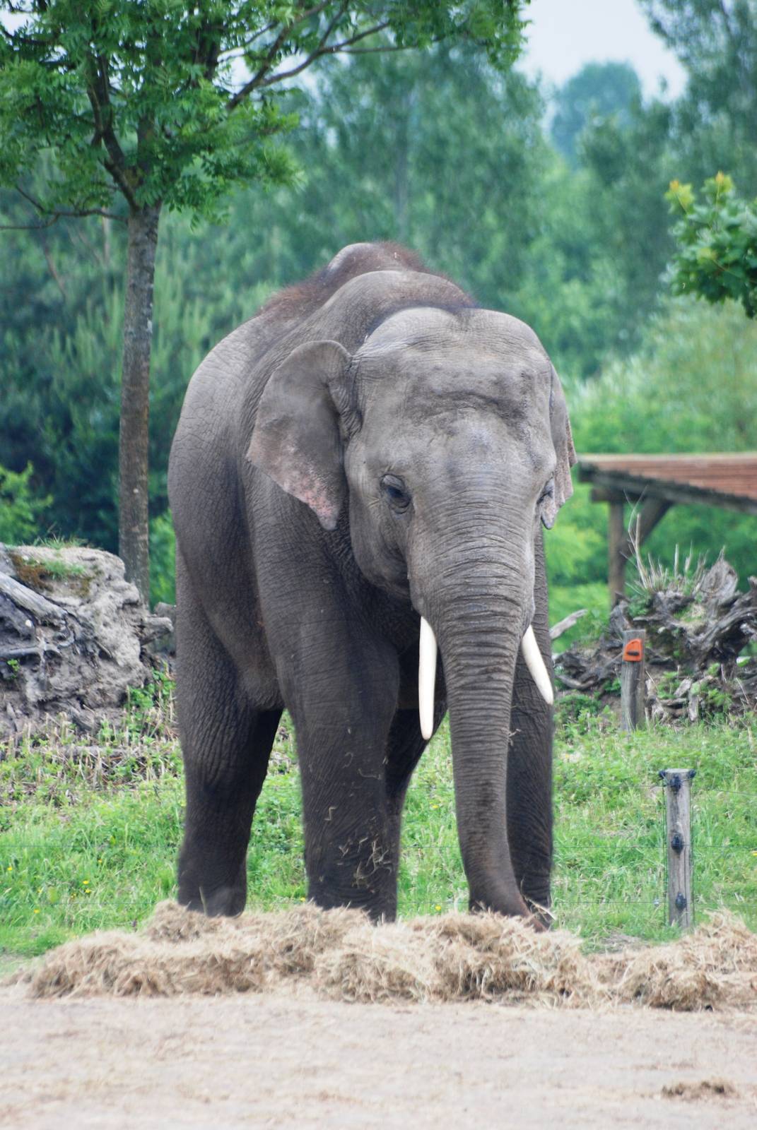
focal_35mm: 405
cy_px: 565
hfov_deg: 3.4
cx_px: 378
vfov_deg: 5.1
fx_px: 12738
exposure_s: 1/320
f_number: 5.6
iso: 400
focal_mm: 270
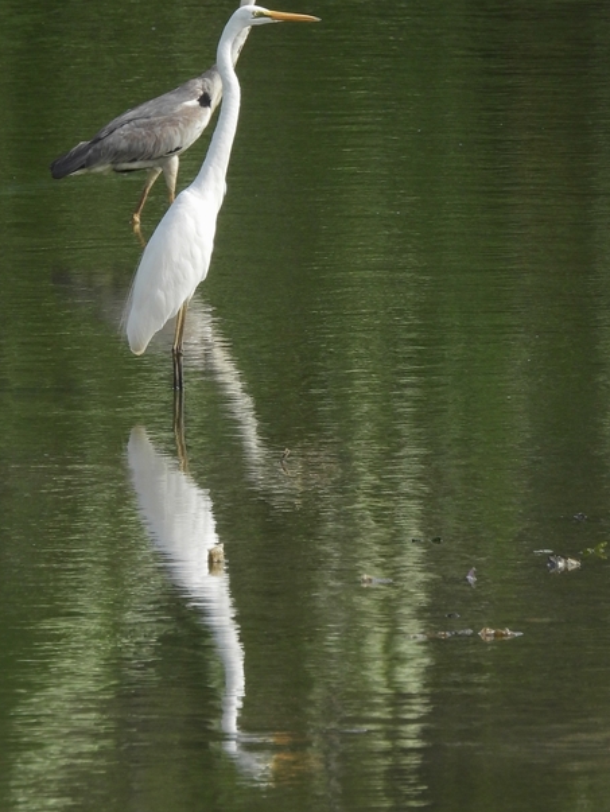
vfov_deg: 1.5
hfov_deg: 1.1
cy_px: 268
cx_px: 259
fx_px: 32014
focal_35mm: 1364
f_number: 5.6
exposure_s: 1/800
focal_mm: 170
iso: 160
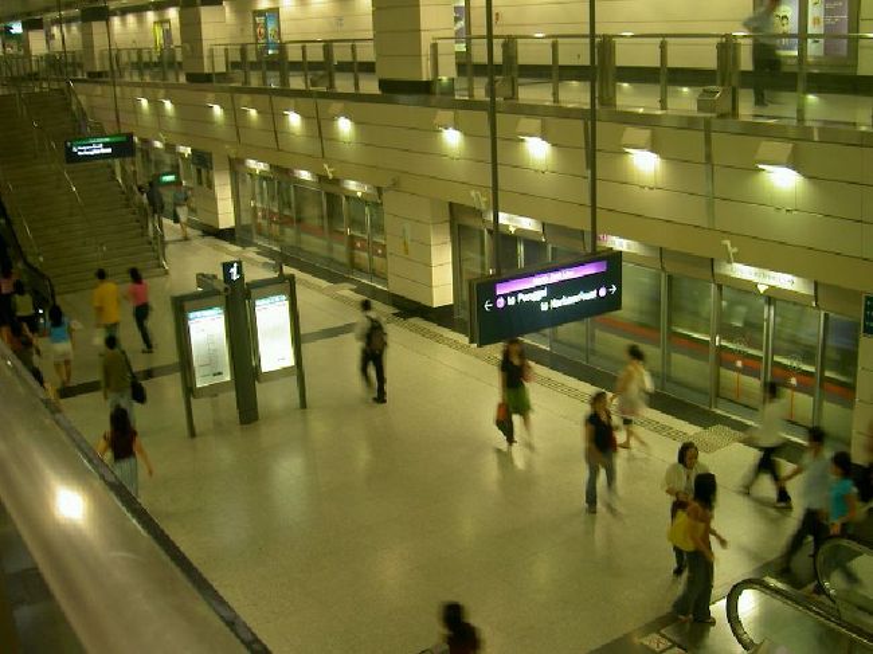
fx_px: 983
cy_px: 327
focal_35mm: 39
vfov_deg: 36.8
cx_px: 436
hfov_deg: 47.9
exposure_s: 1/8
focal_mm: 8
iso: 100
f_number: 2.8
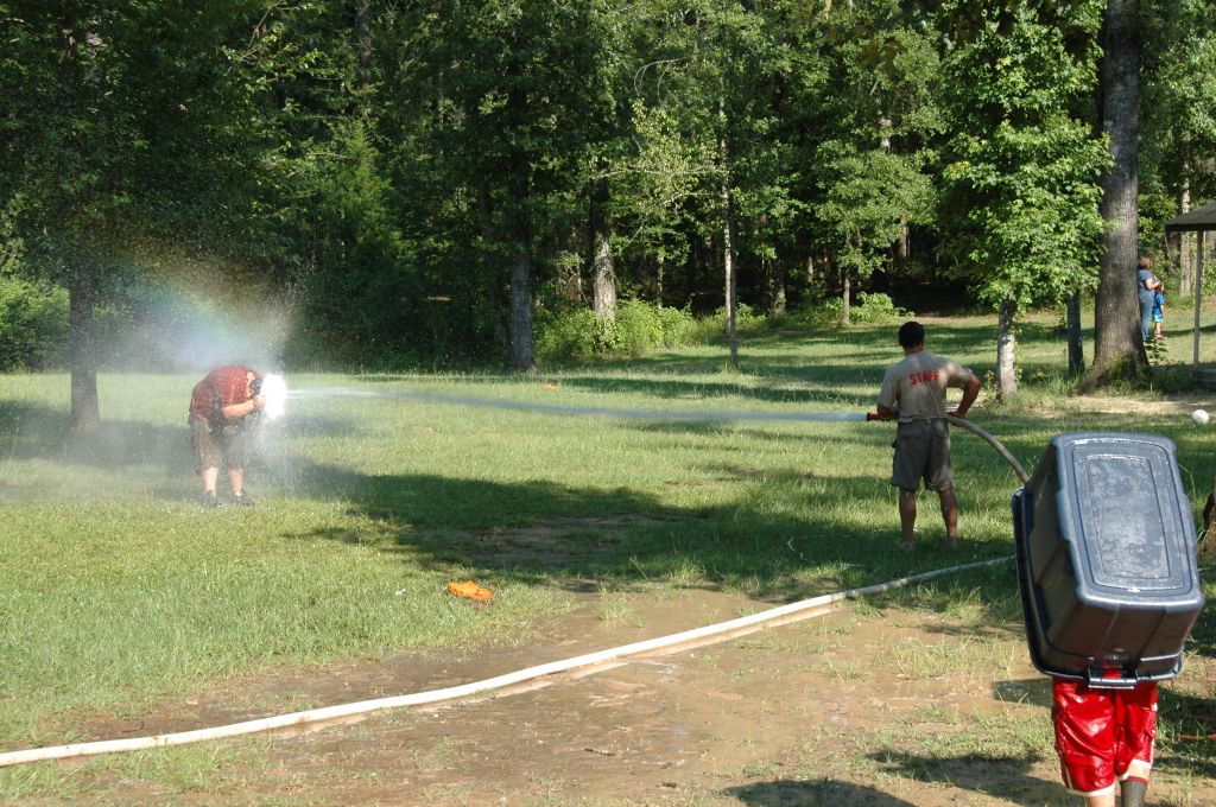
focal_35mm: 75
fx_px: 2530
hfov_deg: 27.0
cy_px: 404
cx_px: 608
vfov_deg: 18.1
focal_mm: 50
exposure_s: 1/200
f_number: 7.1
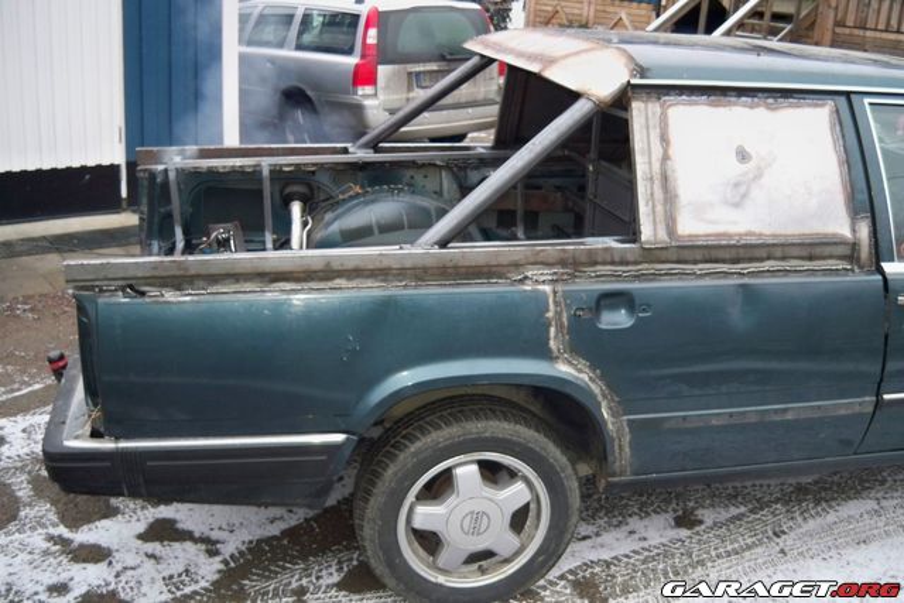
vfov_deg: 36.0
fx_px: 929
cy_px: 302
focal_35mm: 37
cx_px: 452
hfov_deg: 51.9
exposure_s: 1/30
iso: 320
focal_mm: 7.9
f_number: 3.1
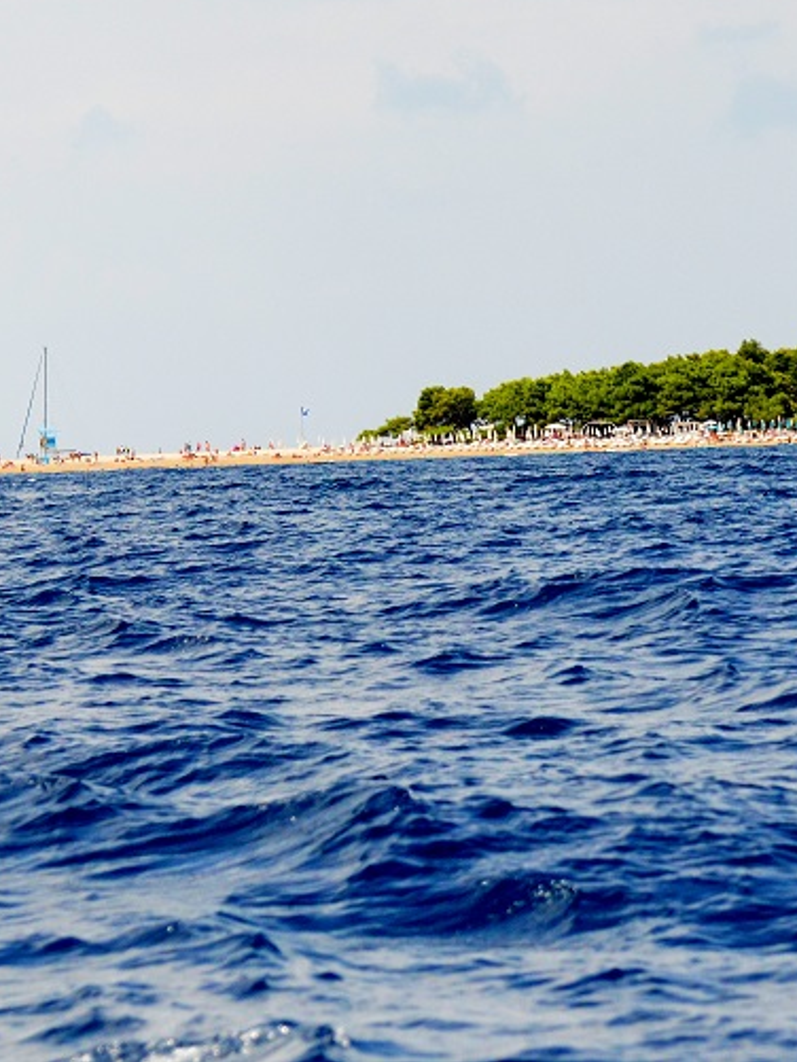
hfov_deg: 5.6
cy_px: 364
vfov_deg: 7.5
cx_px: 527
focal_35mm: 264
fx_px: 8101
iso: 1600
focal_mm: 92
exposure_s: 1/8000
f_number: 4.5
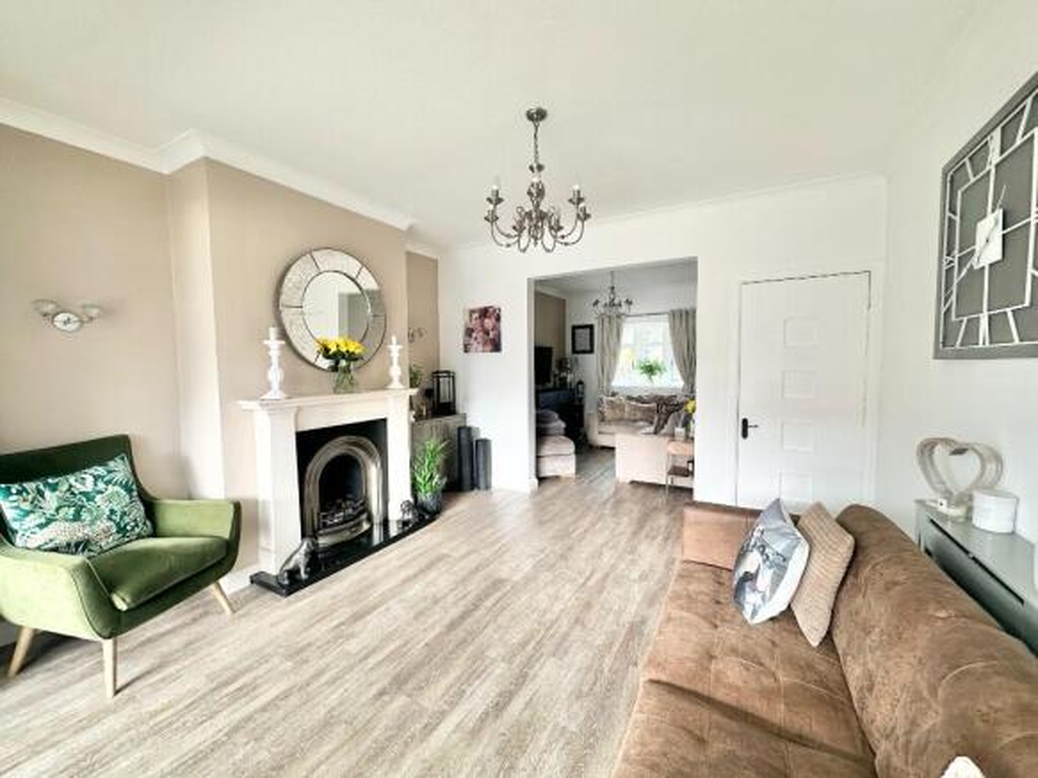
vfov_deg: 85.7
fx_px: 420
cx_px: 519
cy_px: 389
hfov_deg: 102.1
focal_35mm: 14
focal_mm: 2.22
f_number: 2.2
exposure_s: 1/99
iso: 100
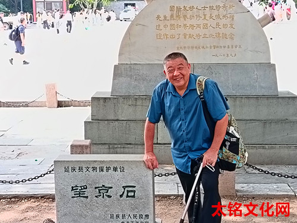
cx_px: 148
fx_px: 549
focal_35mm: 64
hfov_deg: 30.3
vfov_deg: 22.9
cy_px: 112
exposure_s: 1/100
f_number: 1.75
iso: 157
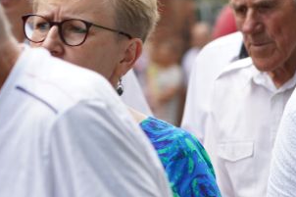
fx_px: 3607
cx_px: 466
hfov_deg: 4.7
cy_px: 199
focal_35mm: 439
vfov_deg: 3.1
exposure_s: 1/160
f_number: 4
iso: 100
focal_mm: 102
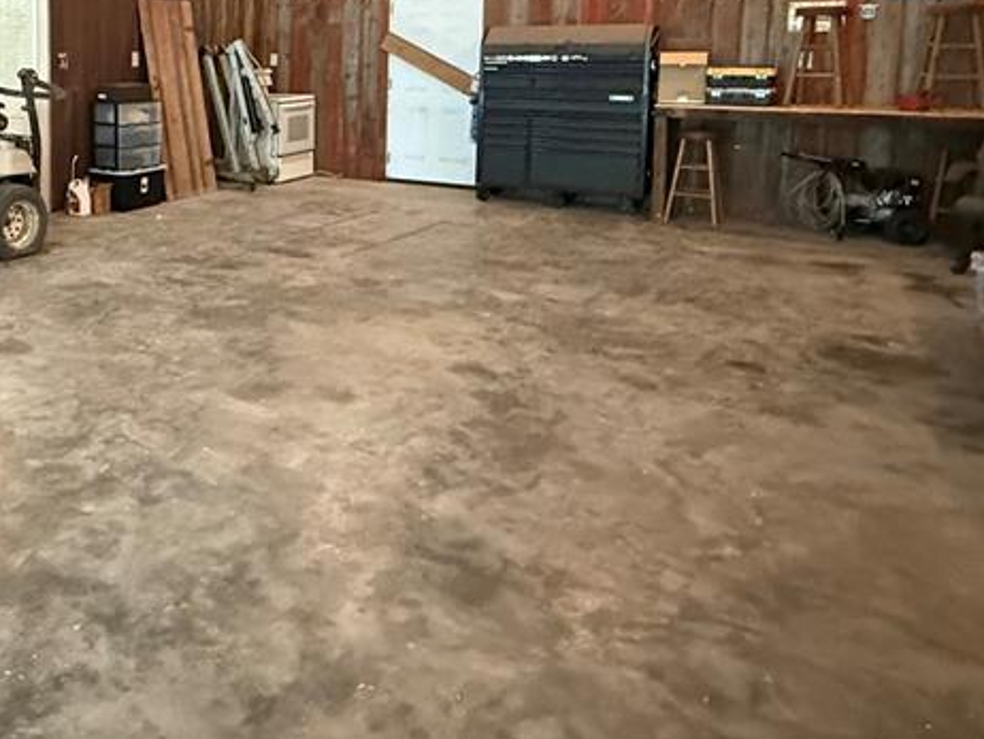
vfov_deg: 42.9
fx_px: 882
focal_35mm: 31
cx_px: 98
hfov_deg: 51.5
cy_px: 121
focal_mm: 2.22
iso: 1000
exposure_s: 1/40
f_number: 2.2
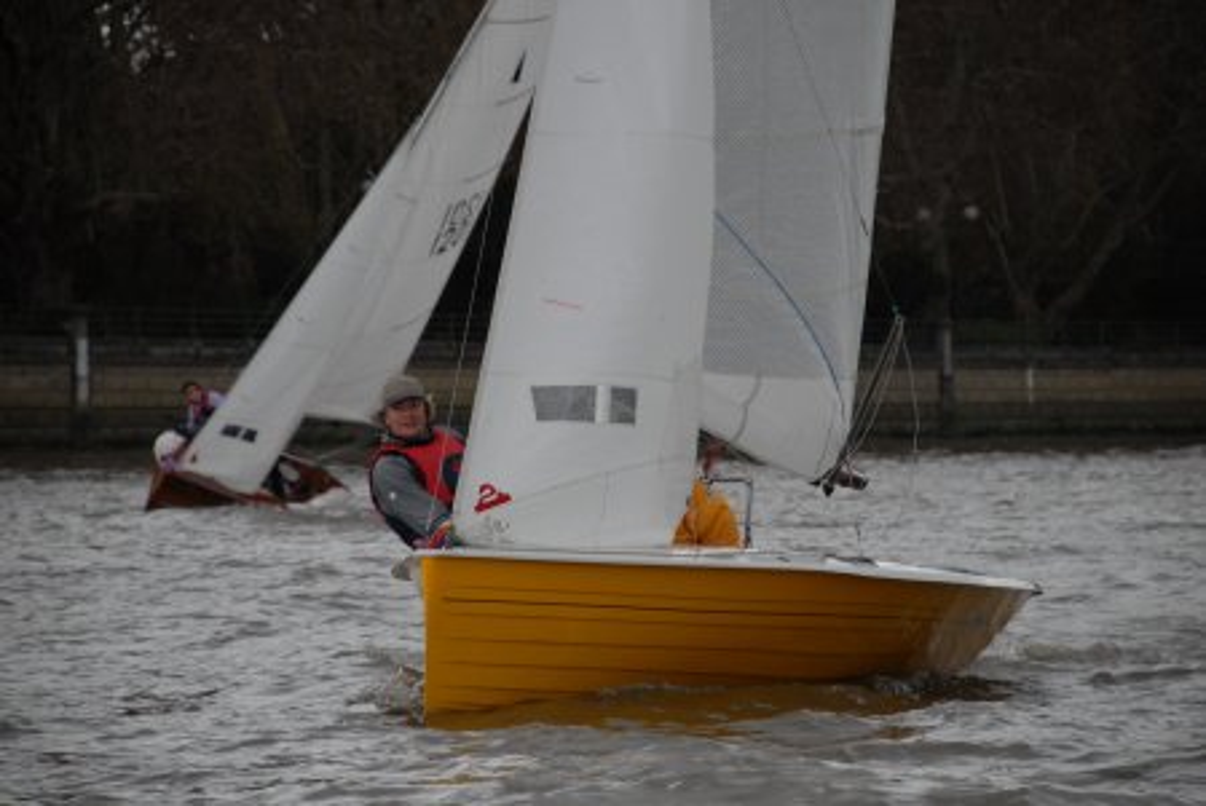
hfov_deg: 10.1
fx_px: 6790
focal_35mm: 202
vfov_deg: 6.8
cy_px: 403
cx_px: 603
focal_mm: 135
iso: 500
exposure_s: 1/500
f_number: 5.6
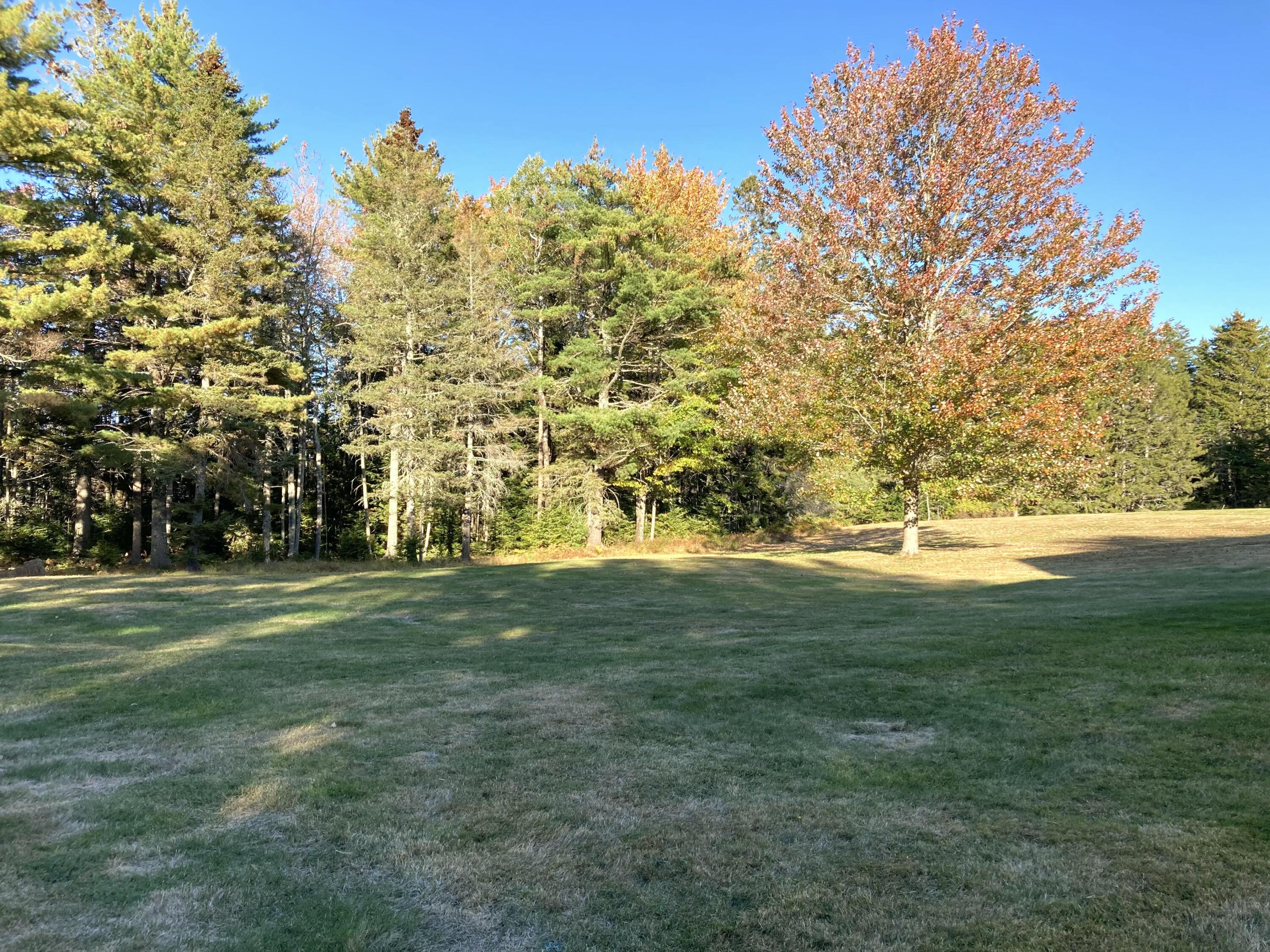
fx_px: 1027
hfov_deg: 63.4
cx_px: 635
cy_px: 476
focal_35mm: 28
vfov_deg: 49.7
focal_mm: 3.99
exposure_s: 1/552
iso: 20
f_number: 1.8
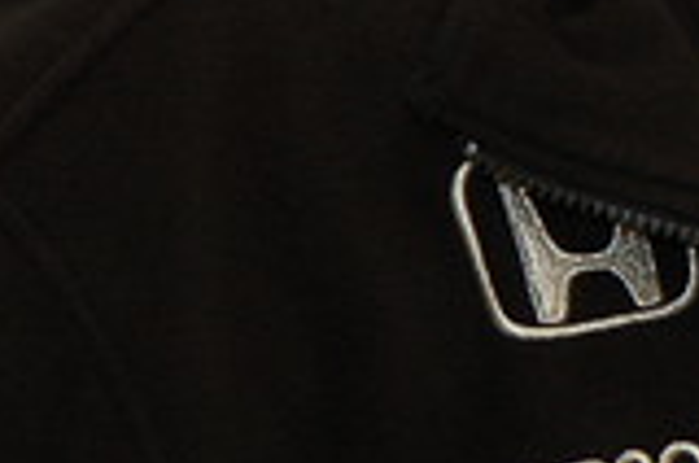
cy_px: -533
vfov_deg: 3.1
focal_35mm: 441
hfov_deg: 4.6
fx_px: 8551
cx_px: 1498
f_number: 4
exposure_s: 1/60
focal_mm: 65
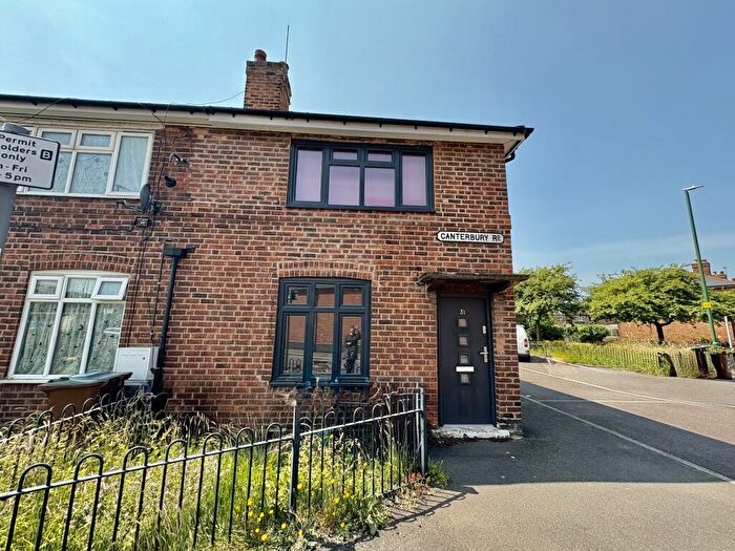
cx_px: 368
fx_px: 297
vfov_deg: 85.7
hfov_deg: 102.1
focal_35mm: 14
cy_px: 276
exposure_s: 1/498
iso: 64
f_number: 2.2
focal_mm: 2.22
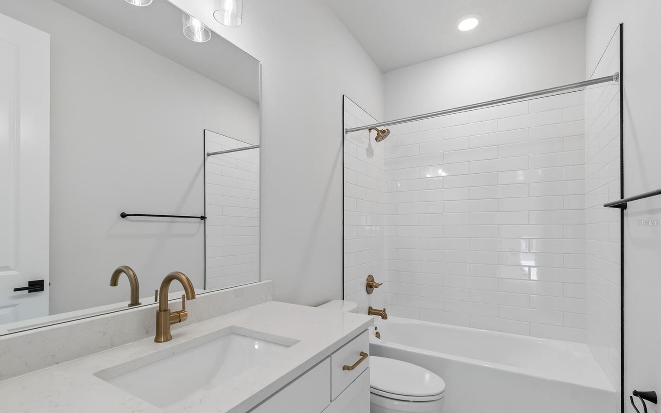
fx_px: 288
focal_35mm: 16
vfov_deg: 71.1
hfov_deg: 97.8
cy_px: 222
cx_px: 330
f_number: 7.1
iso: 100
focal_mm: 10
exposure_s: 1/15
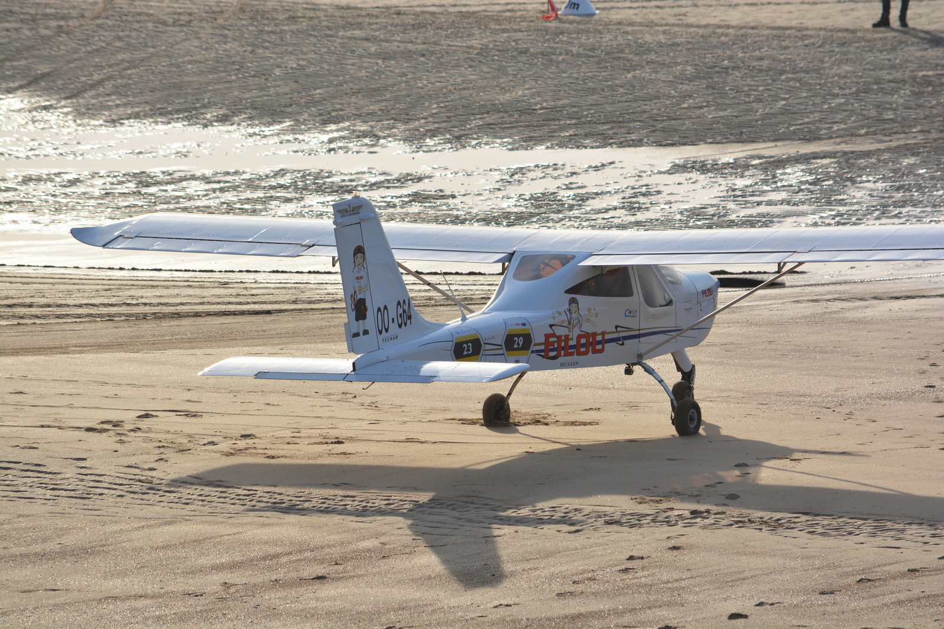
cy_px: 314
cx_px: 472
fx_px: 8651
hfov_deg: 6.2
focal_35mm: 330
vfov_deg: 4.2
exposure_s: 1/2000
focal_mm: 220
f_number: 8
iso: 400
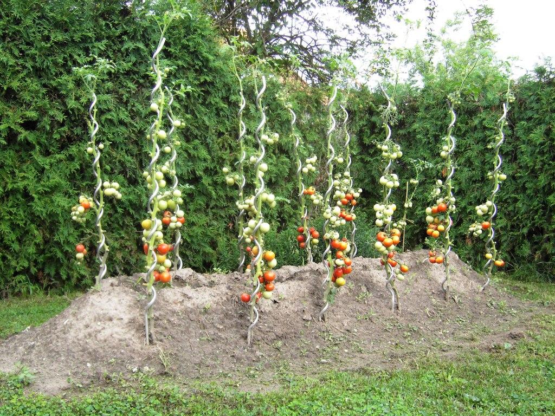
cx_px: 278
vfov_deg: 32.9
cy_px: 208
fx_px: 705
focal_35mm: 44
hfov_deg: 42.9
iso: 100
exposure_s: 1/75
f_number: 4
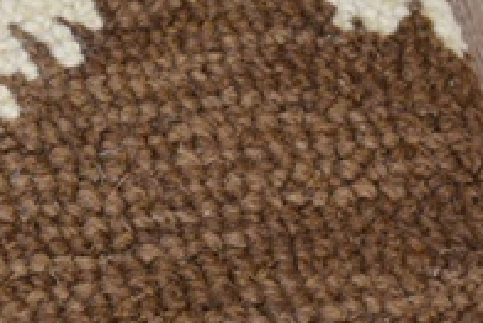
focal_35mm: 165
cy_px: 318
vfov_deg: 8.3
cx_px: -306
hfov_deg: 11.7
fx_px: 2215
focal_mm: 24
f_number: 4
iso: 640
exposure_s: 1/60
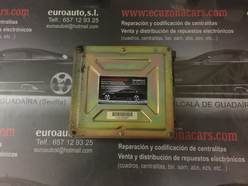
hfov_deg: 61.7
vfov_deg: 48.2
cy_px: 93
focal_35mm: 29
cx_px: 124
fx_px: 208
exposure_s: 1/4
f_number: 2.2
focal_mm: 4.15
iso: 160
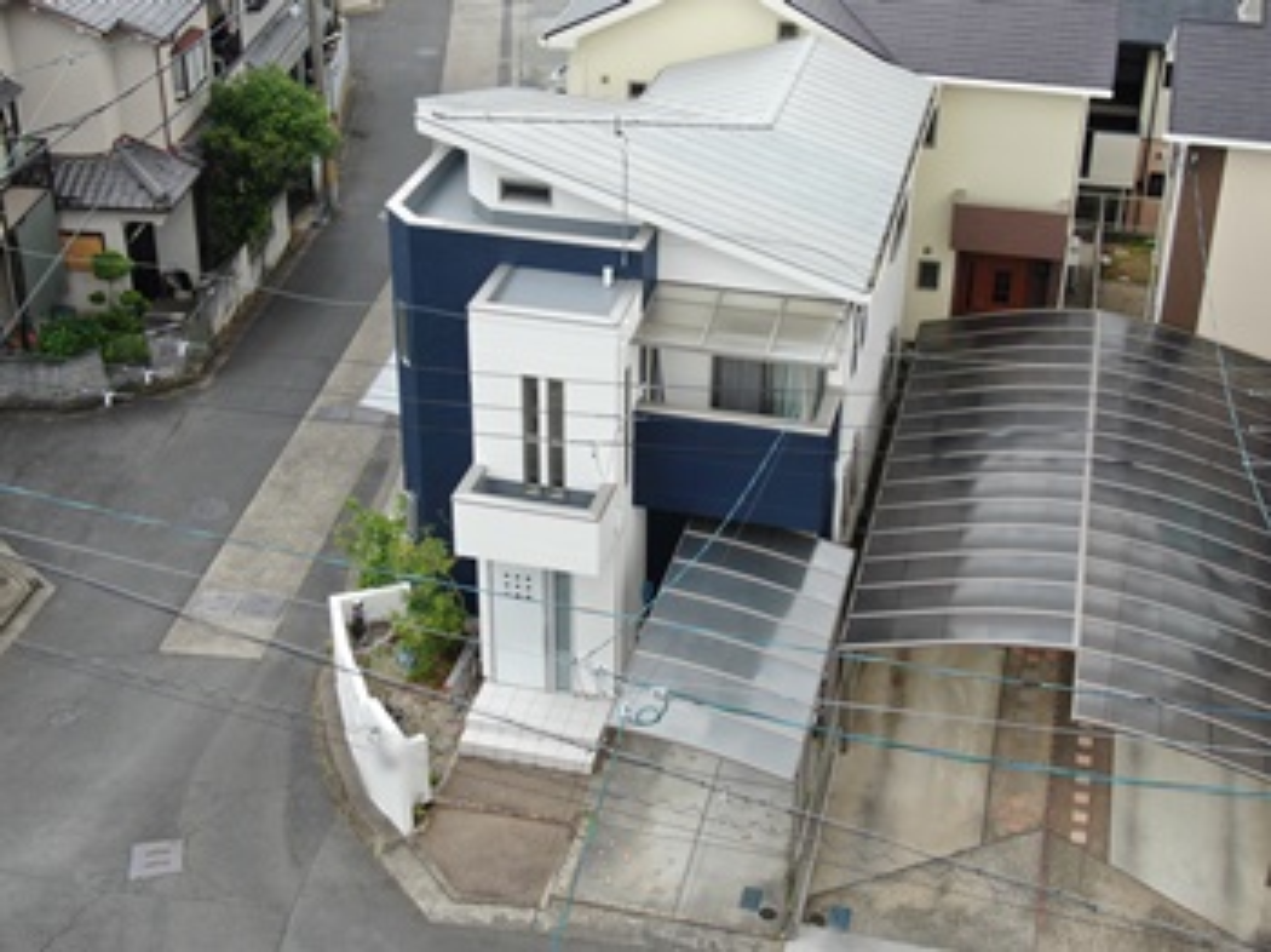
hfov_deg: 44.8
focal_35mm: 42
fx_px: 1541
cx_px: 636
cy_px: 476
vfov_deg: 34.3
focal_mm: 7.23
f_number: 3.5
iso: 100
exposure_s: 1/320
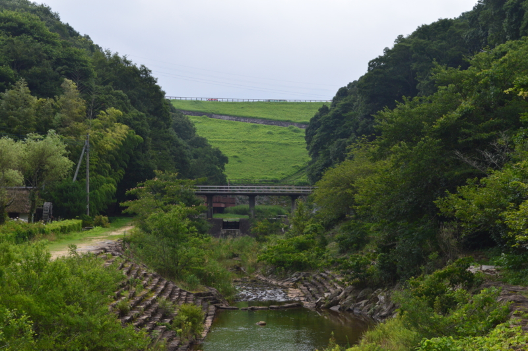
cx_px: 264
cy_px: 176
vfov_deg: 16.5
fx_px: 1209
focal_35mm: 82
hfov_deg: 24.6
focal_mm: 55
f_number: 9
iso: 400
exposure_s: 1/160
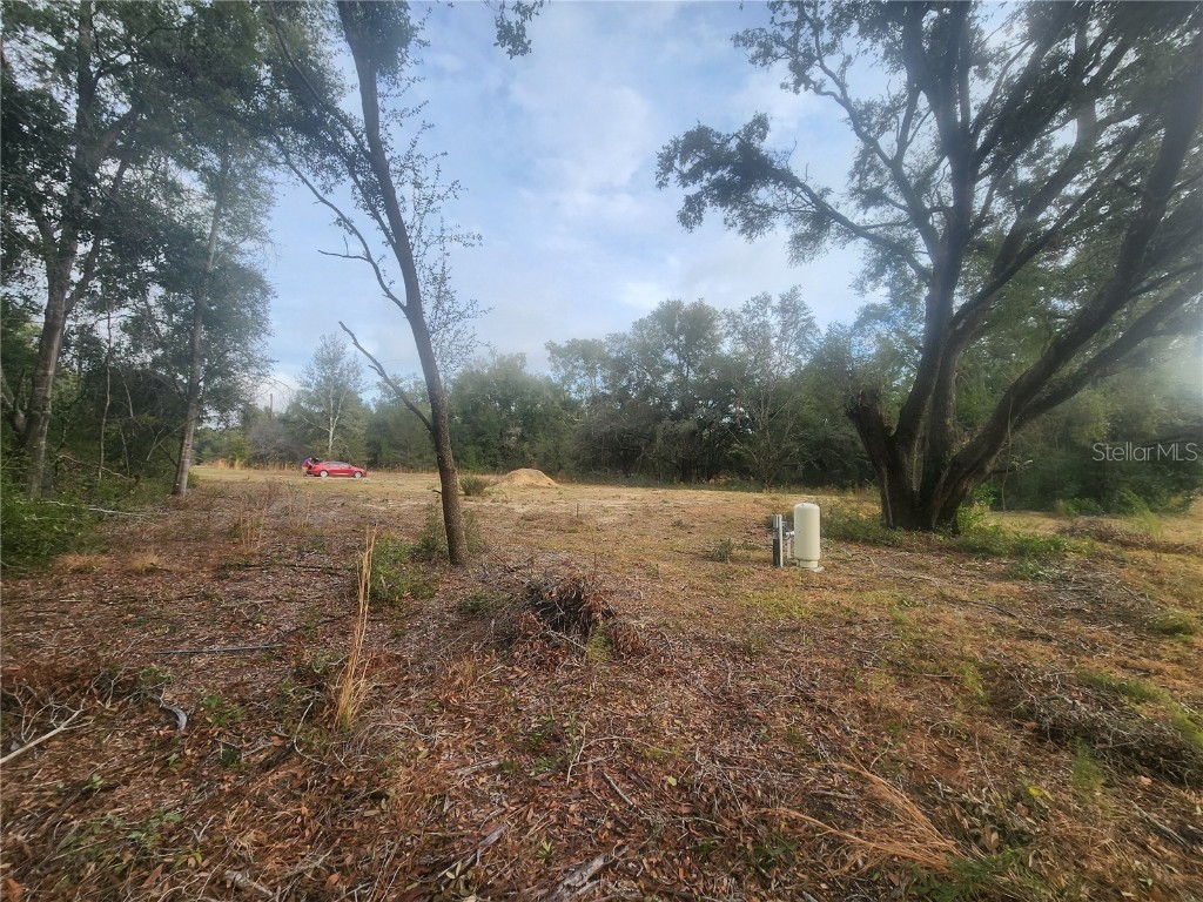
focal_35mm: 13
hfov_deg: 106.2
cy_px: 451
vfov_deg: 89.9
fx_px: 452
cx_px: 602
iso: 50
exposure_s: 1/514
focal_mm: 2.2
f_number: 2.2
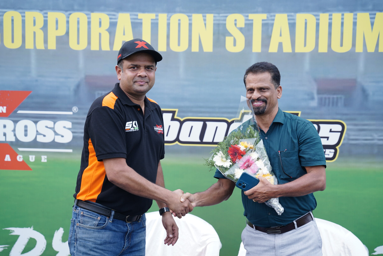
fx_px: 787
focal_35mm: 74
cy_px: 131
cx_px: 196
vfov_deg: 18.4
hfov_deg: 27.3
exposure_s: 1/640
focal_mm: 70
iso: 200
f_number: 2.8
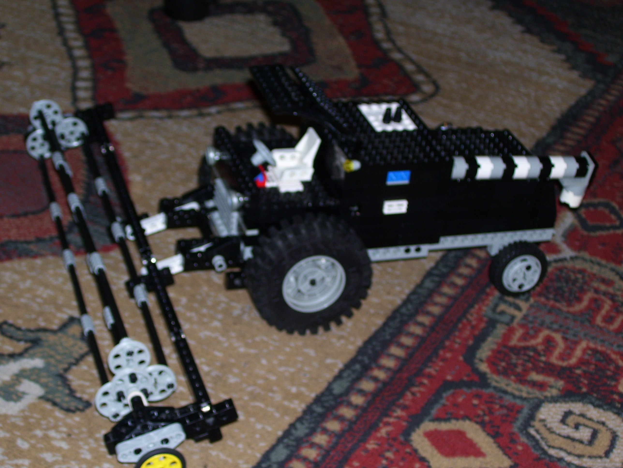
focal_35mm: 70
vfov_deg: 21.0
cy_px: 234
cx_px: 312
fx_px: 1260
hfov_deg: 27.8
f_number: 4
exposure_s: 1/90
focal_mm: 11.6
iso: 80
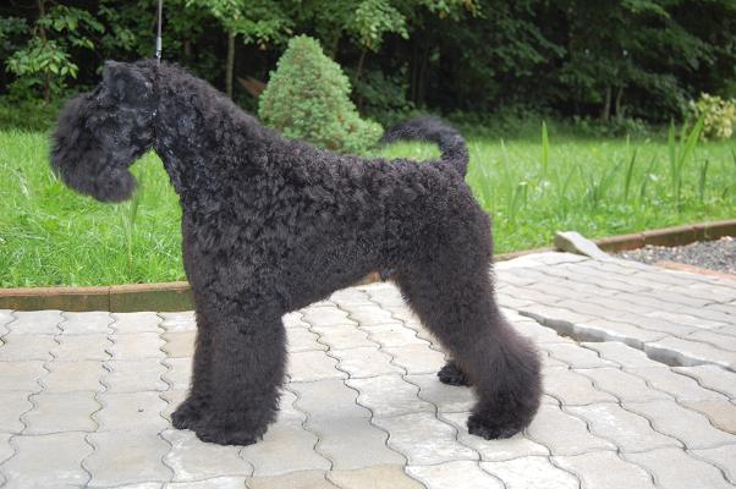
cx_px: 368
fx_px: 980
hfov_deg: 41.2
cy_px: 244
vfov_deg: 28.0
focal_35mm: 48
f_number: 4.5
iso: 400
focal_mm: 32
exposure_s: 1/60
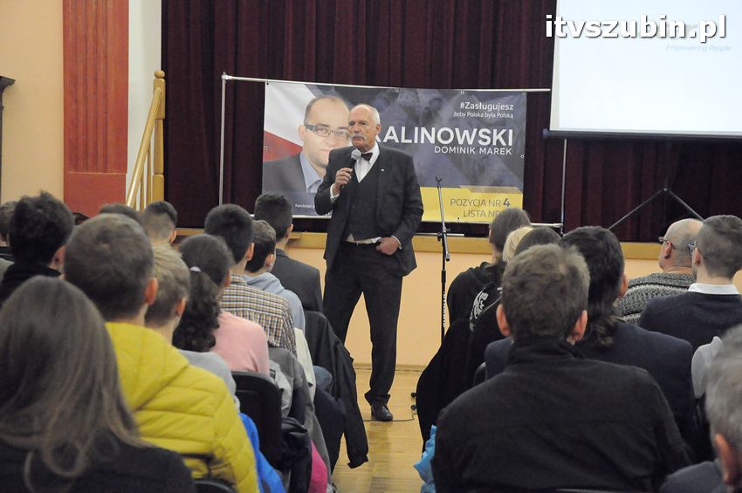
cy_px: 246
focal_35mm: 78
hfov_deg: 26.0
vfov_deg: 17.5
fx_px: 1606
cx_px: 371
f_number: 6.3
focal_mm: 52
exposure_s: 1/160
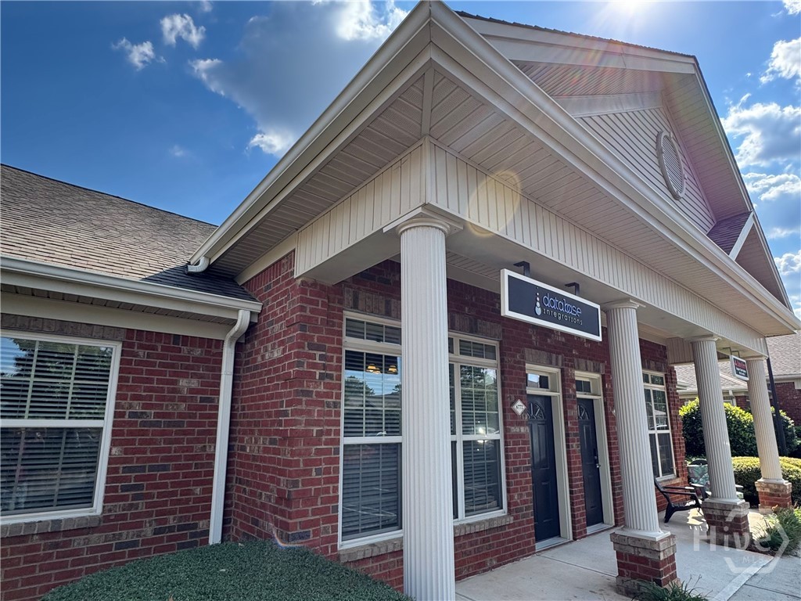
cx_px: 400
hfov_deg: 102.1
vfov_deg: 85.7
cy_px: 300
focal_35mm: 14
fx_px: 324
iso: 40
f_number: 2.2
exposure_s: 1/664
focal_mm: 2.22
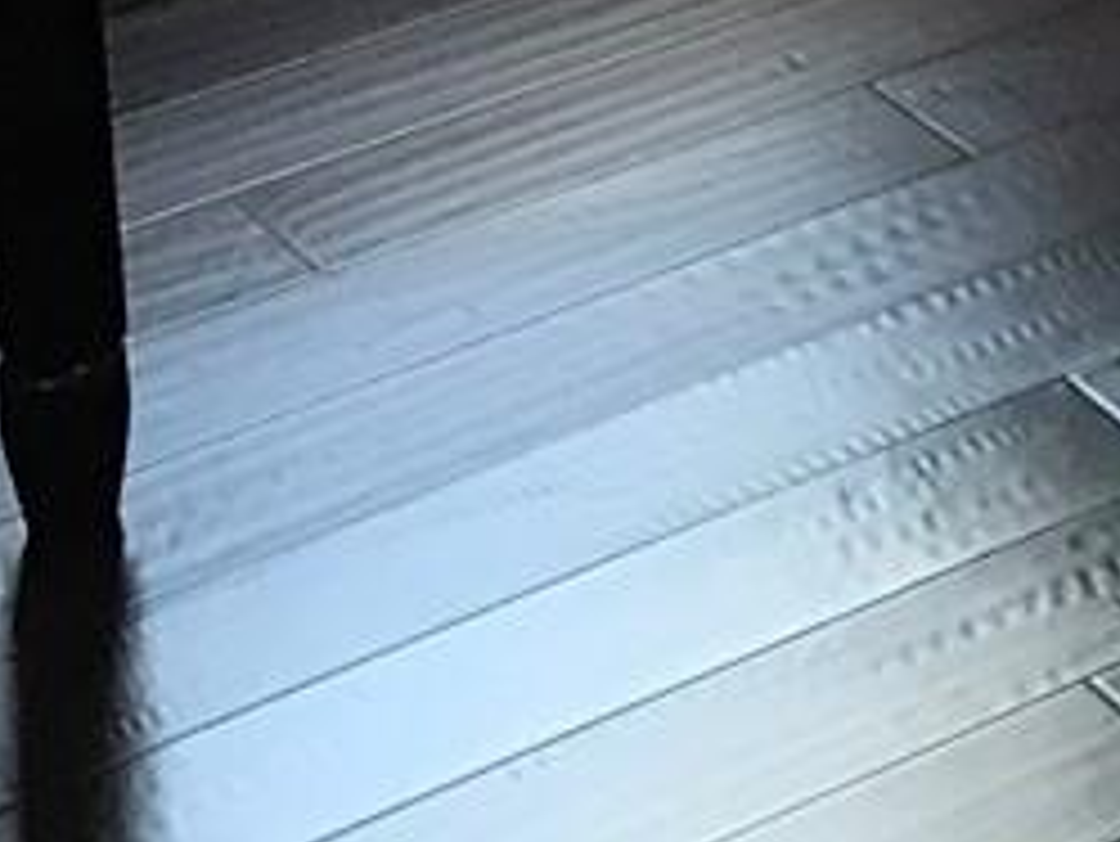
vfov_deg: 7.2
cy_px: -1783
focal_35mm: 180
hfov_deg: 10.1
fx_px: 5827
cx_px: 2285
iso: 32
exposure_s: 1/20
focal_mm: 3.99
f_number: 1.8
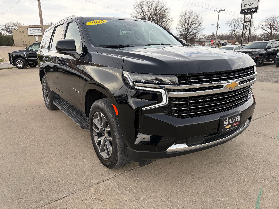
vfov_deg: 53.1
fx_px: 210
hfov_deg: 67.3
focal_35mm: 26
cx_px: 140
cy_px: 104
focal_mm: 5.96
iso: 64
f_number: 1.6
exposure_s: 1/801
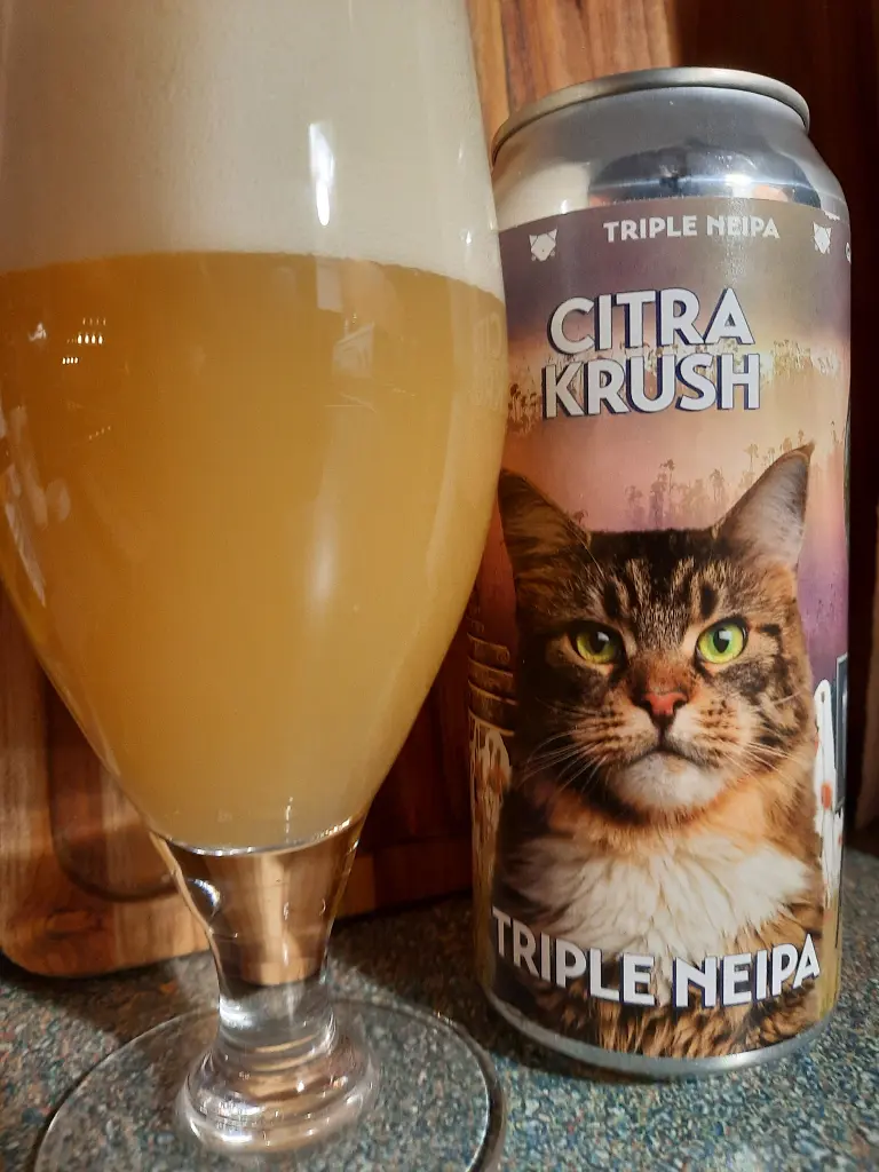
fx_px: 846
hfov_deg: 54.9
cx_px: 440
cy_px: 586
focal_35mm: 25
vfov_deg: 69.4
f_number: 2
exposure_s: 1/30
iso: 250
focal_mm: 4.6
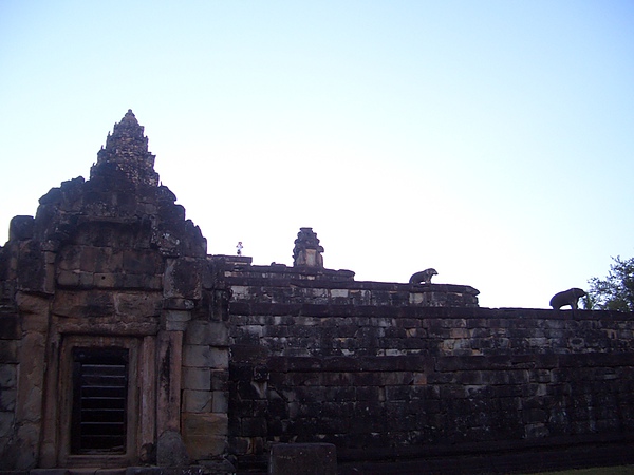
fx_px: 641
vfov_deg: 40.7
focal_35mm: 35
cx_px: 317
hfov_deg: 52.6
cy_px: 238
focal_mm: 5.8
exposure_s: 1/100
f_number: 2.6
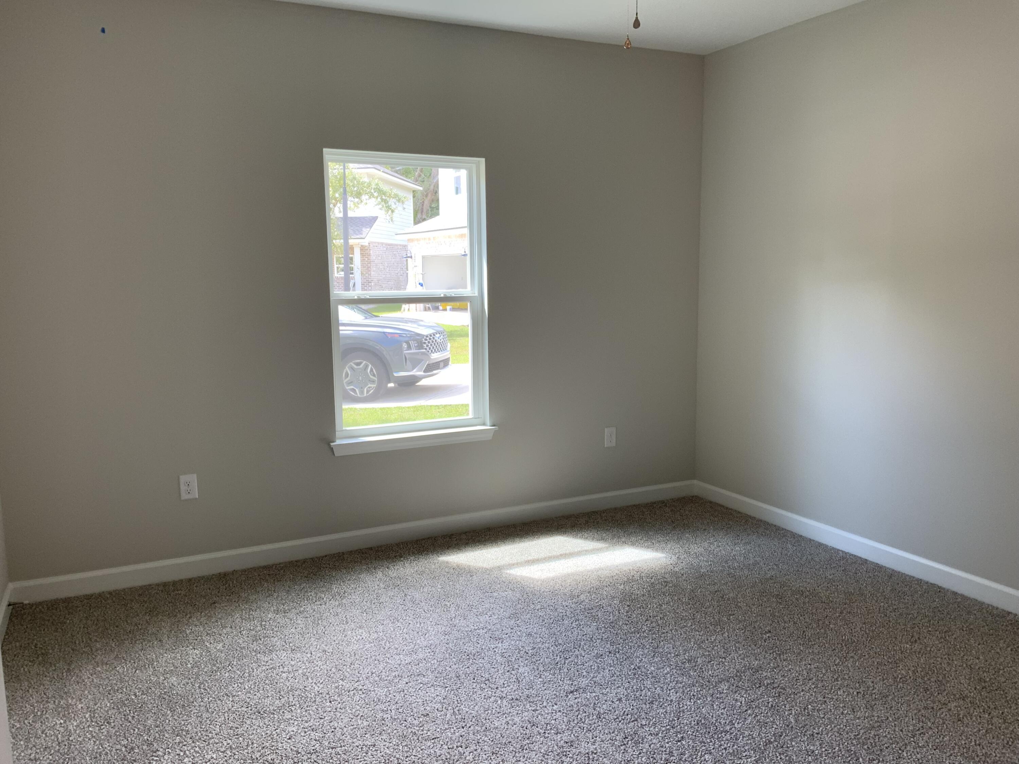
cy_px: 382
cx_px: 510
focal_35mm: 29
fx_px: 854
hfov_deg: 61.7
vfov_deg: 48.2
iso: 64
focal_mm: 3
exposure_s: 1/120
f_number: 1.8
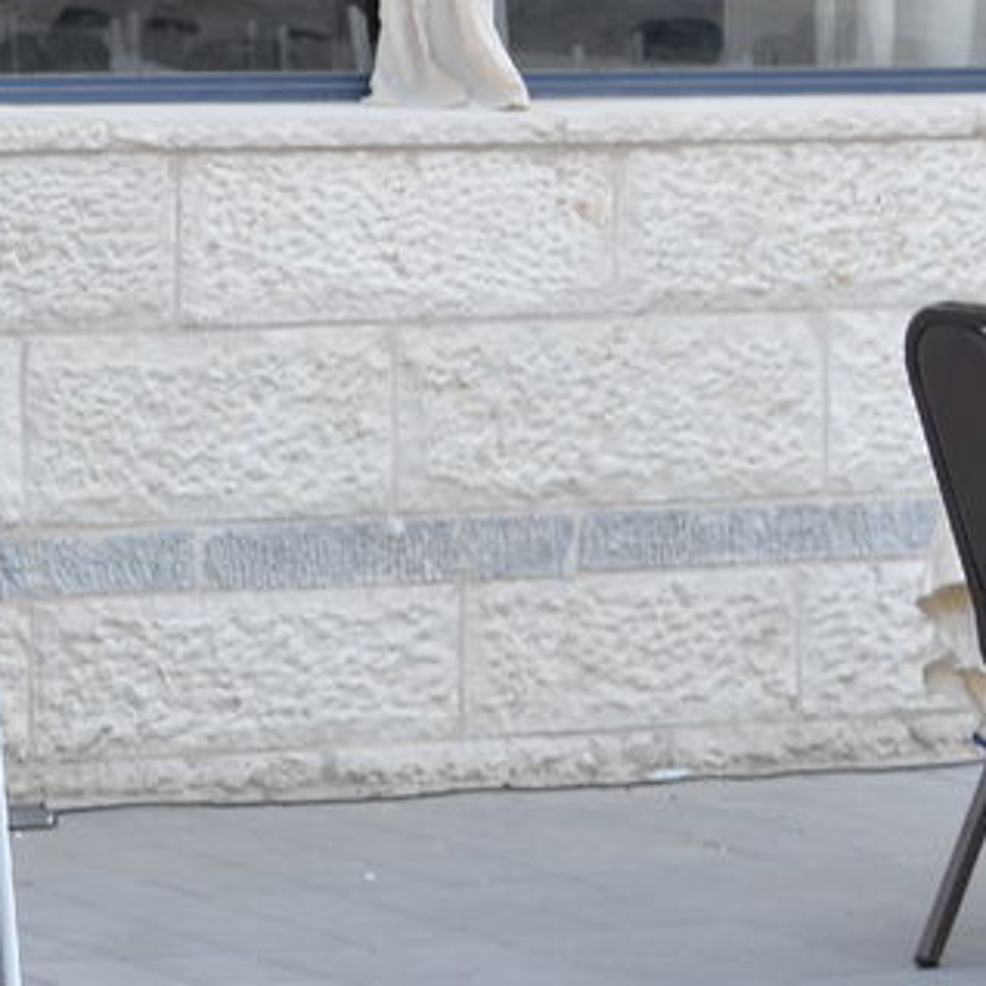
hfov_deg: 8.8
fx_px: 6026
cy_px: -47
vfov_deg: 9.3
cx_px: -1045
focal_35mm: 187
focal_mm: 50
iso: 125
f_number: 4
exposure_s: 1/100
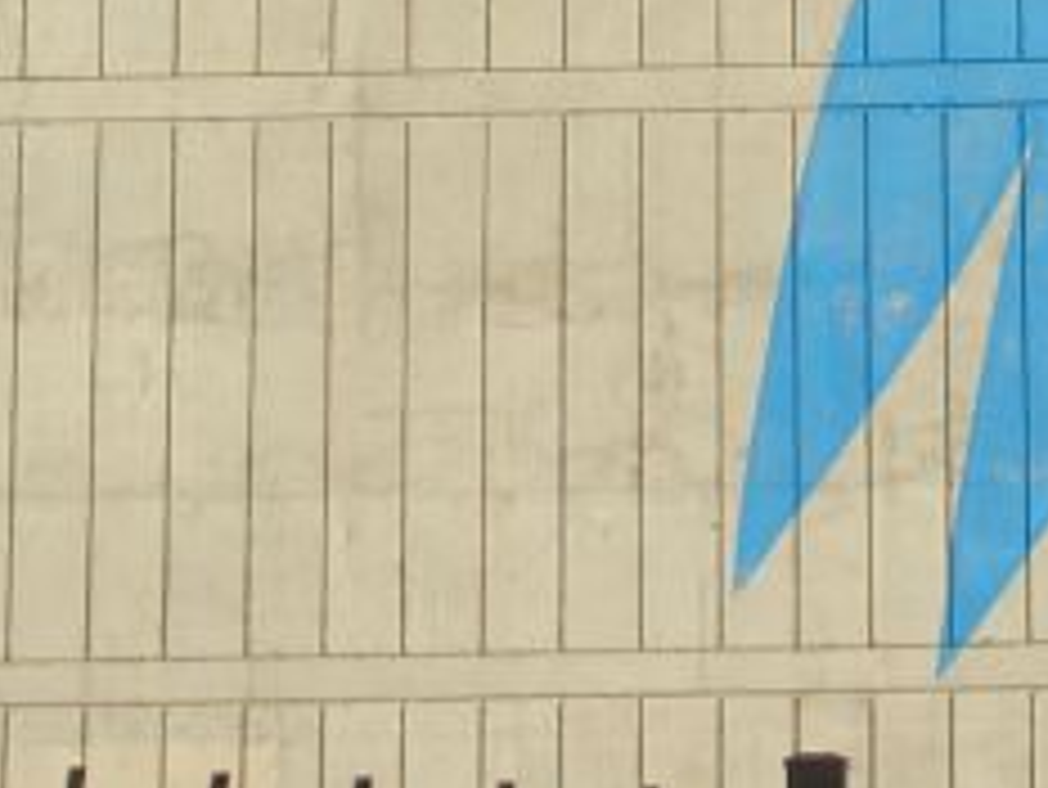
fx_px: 7724
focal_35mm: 255
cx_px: 1142
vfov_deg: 5.7
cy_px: -707
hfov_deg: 7.7
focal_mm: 10.2
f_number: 5.6
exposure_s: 1/160
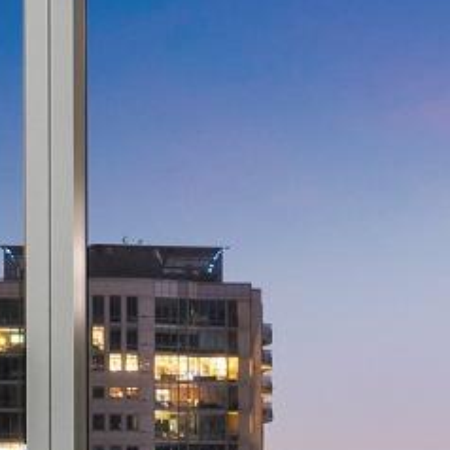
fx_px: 2280
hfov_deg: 11.3
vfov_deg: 10.9
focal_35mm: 155
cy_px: 636
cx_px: 268
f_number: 8
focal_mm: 29
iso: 800
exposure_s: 1/6
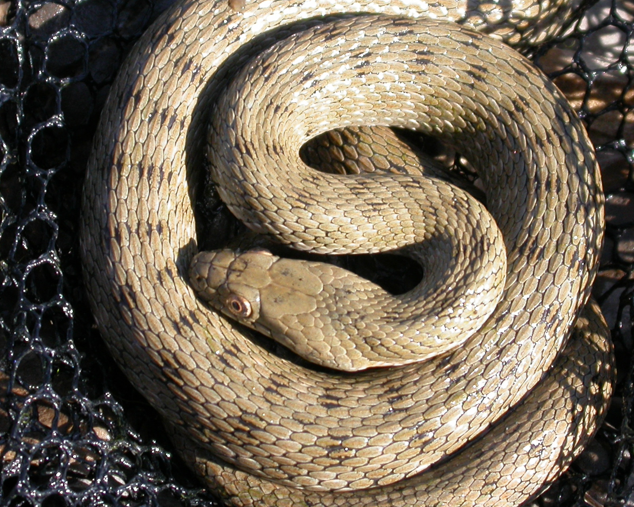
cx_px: 280
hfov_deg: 11.4
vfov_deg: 9.1
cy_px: 187
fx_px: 3171
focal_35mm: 169
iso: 100
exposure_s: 1/217
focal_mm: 25.1
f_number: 5
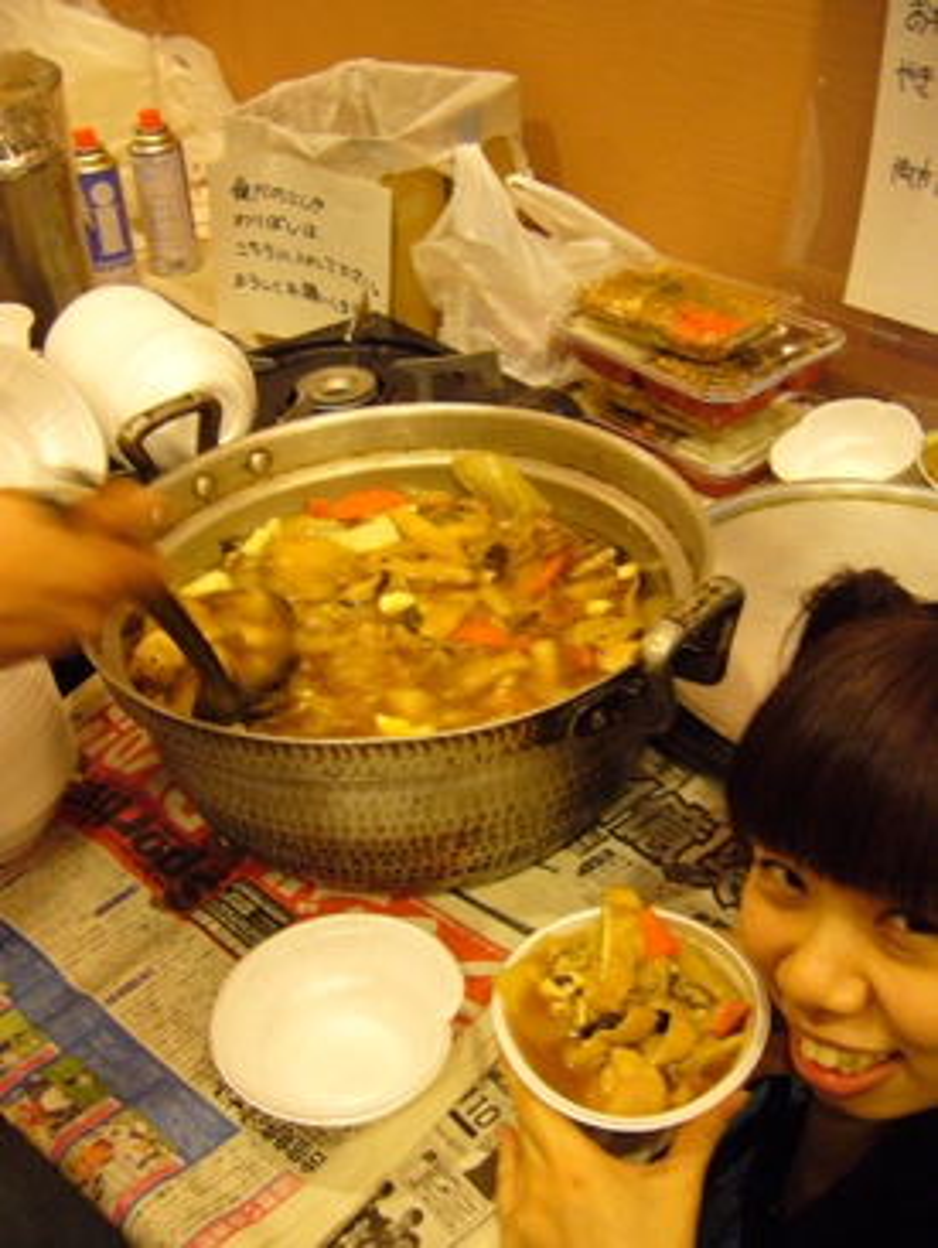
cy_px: 624
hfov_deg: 40.7
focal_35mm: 35
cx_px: 469
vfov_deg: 52.6
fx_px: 1263
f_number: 2.8
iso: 200
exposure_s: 1/8
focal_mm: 5.8
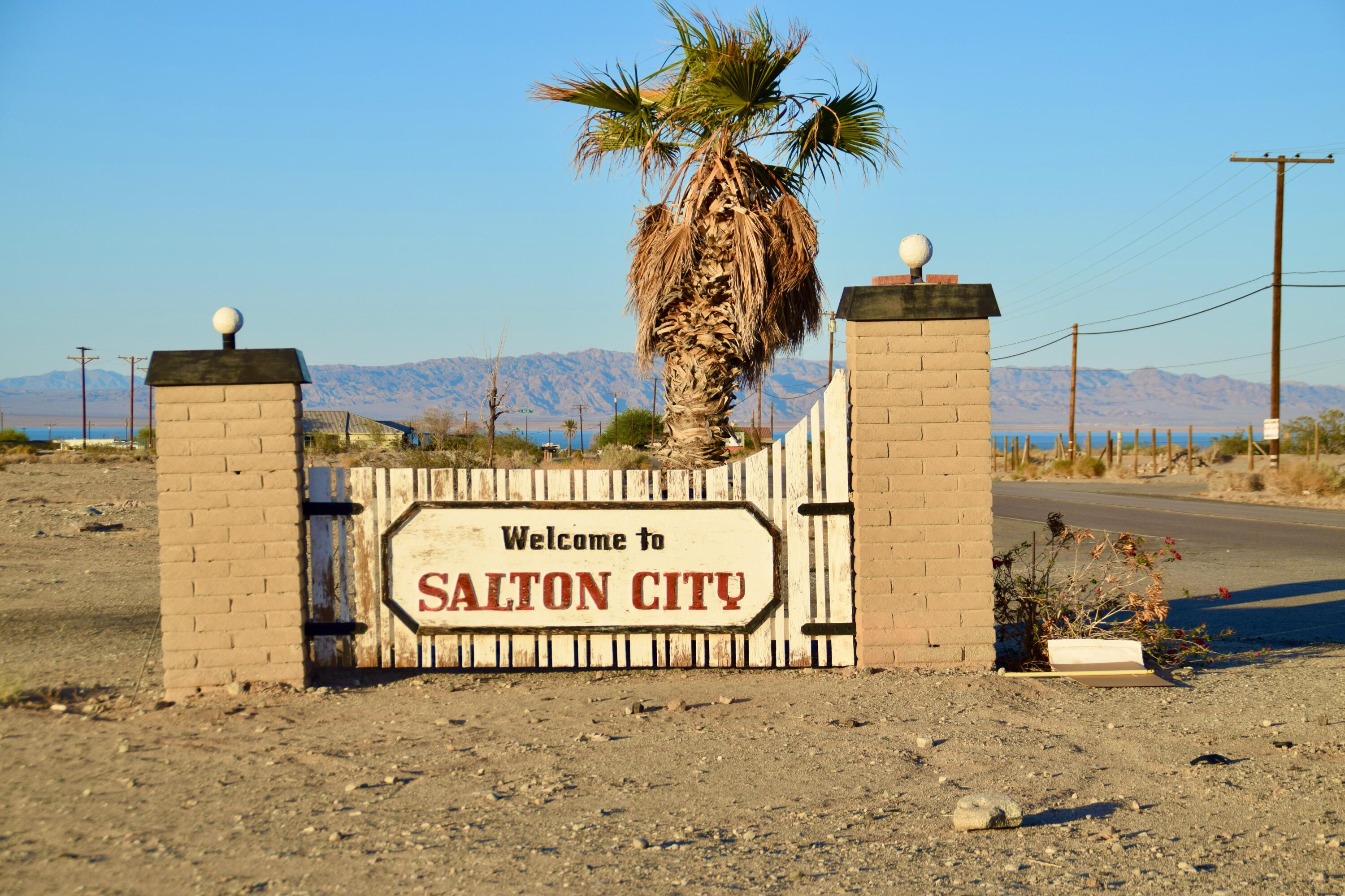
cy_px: 448
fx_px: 3138
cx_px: 672
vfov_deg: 16.3
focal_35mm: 84
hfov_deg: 24.2
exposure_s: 1/800
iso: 200
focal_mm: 56
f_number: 7.1
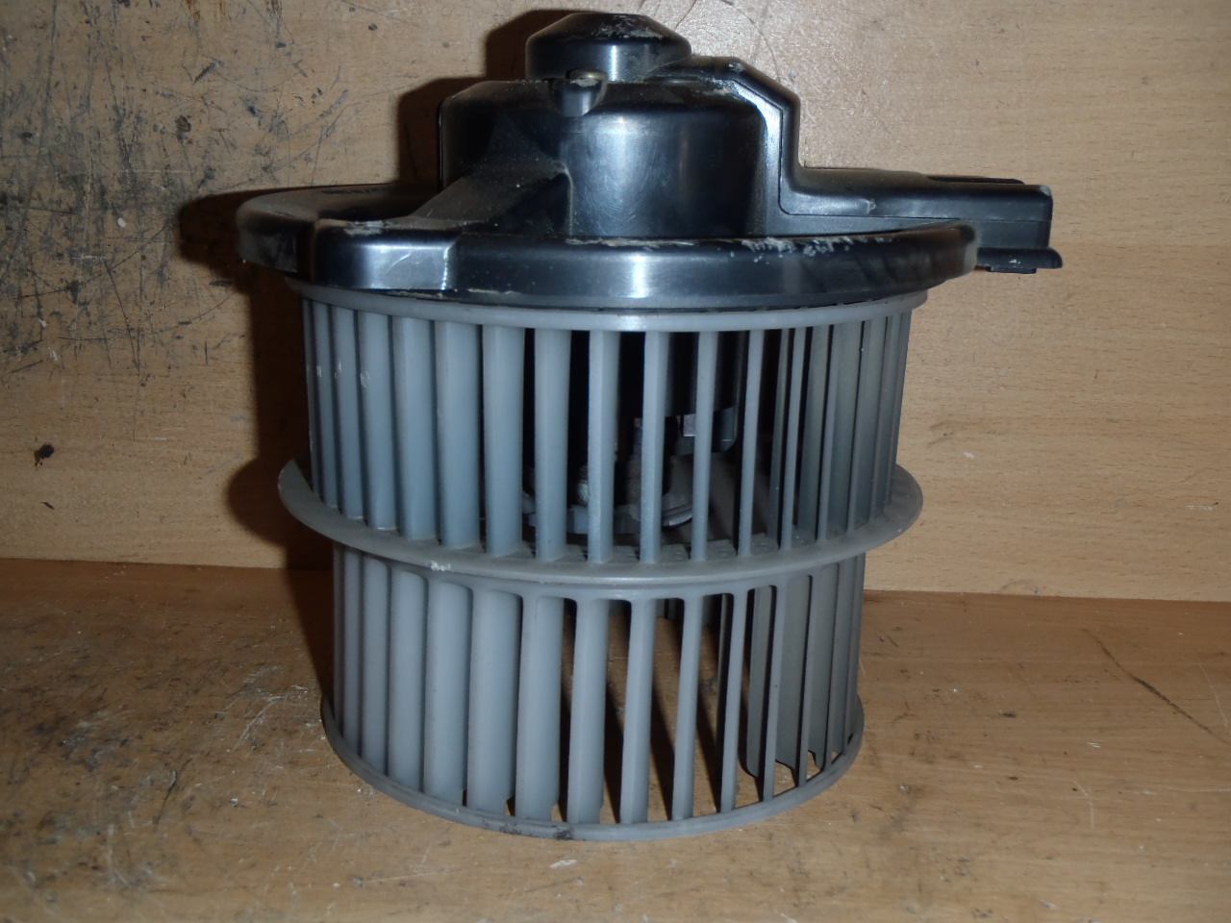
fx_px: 1351
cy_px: 462
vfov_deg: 37.7
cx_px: 616
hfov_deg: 49.0
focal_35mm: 38
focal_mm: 6.83
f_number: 4.6
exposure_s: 1/40
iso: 100
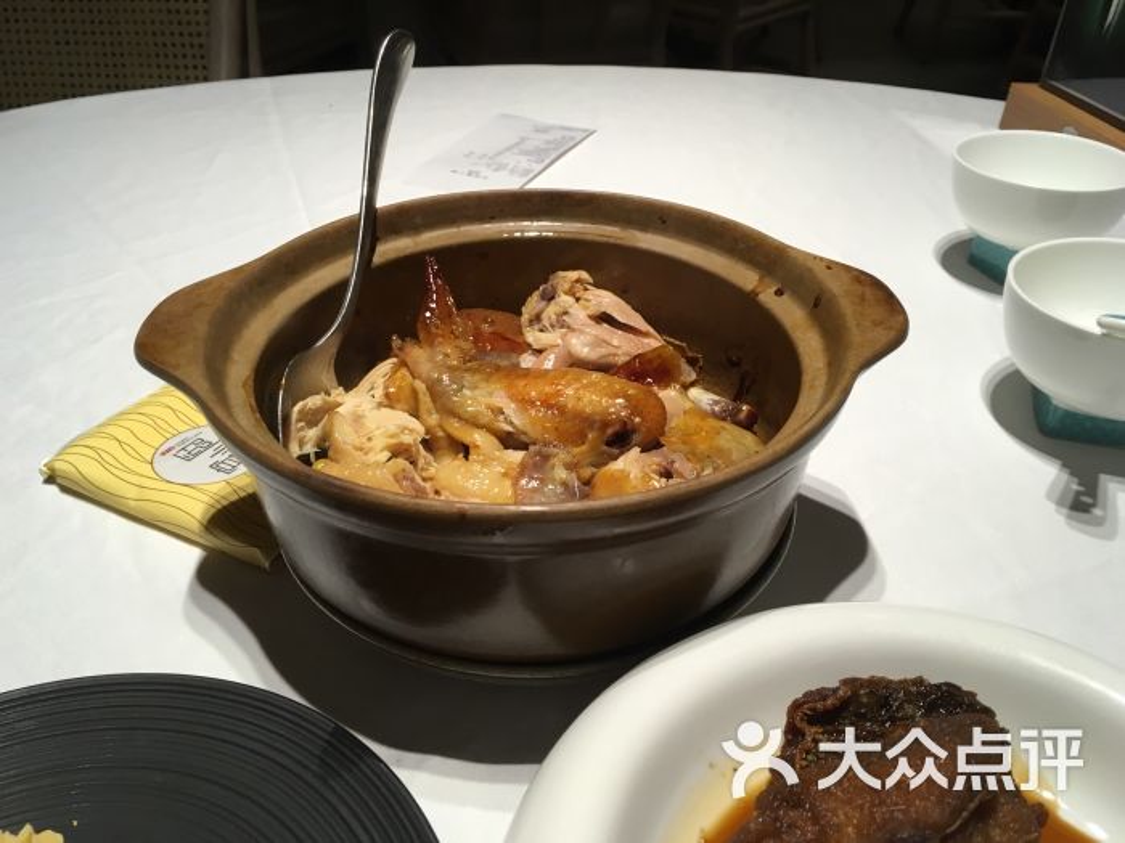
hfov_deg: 61.7
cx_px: 562
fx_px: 942
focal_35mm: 29
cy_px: 422
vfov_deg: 48.2
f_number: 2.2
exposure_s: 1/33
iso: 40
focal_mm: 4.15
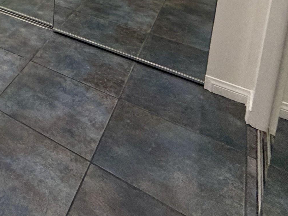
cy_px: -103
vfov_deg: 25.7
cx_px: -103
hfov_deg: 31.5
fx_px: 358
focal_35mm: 43
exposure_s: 1/60
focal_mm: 2.22
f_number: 2.2
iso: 200
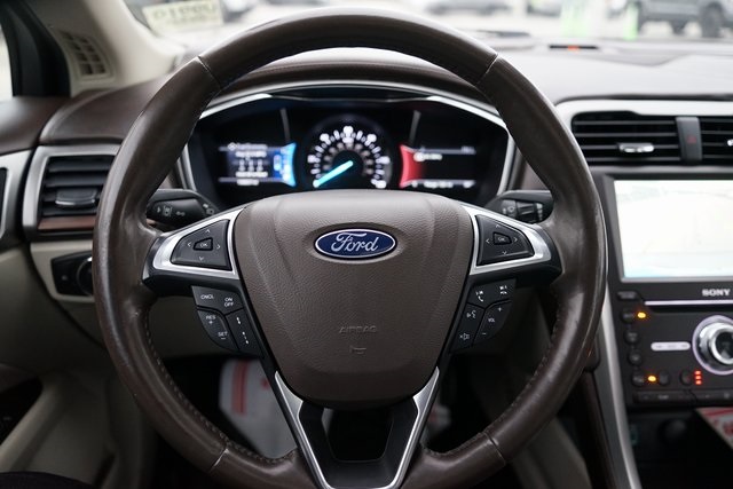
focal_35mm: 28
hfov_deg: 65.5
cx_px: 366
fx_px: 570
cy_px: 244
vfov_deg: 46.4
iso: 2000
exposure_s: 1/160
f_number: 2.8
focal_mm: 28
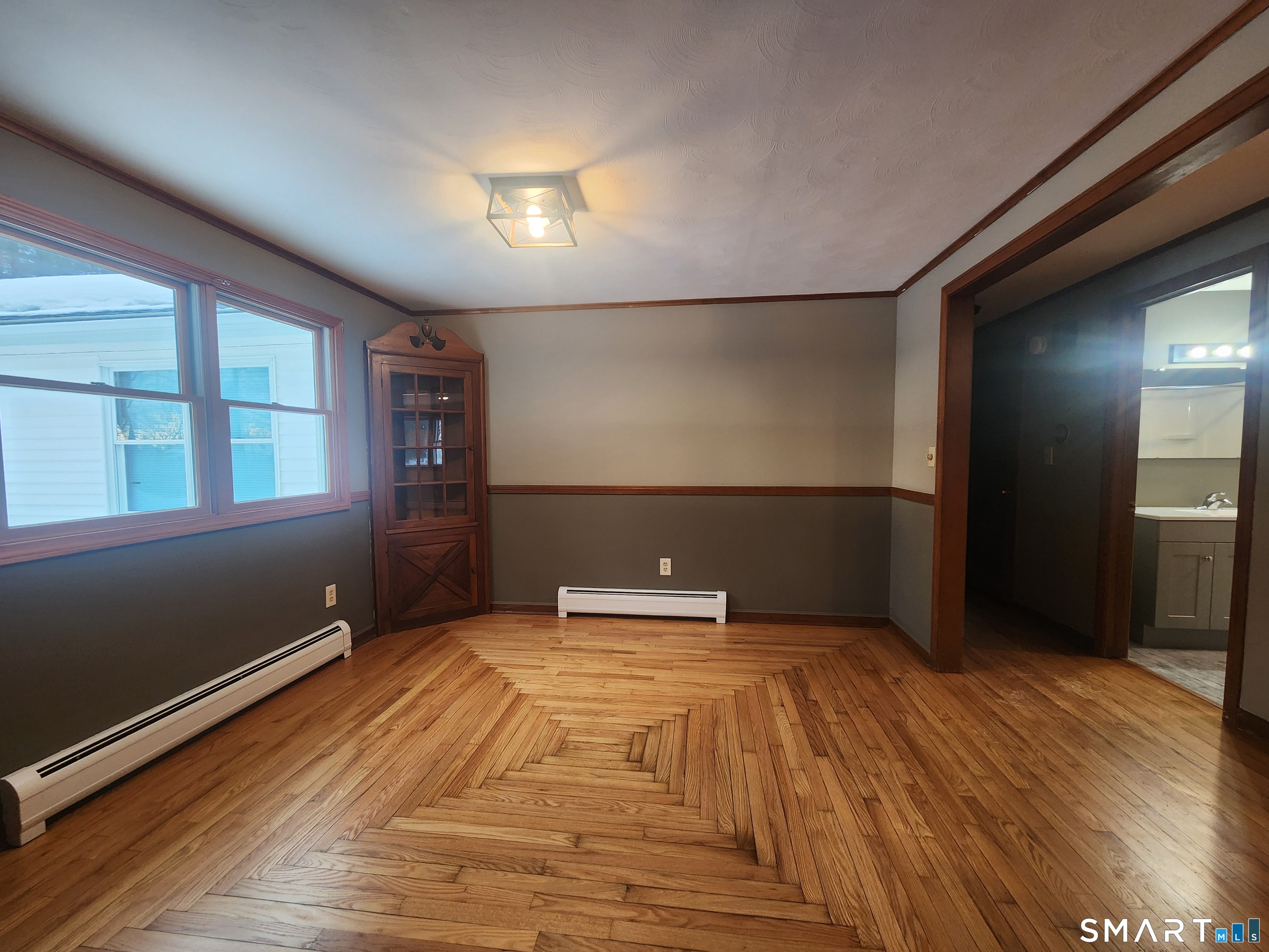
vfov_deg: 89.9
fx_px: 477
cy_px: 476
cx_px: 634
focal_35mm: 13
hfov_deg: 106.2
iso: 200
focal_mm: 2.2
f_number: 2.2
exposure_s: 1/60
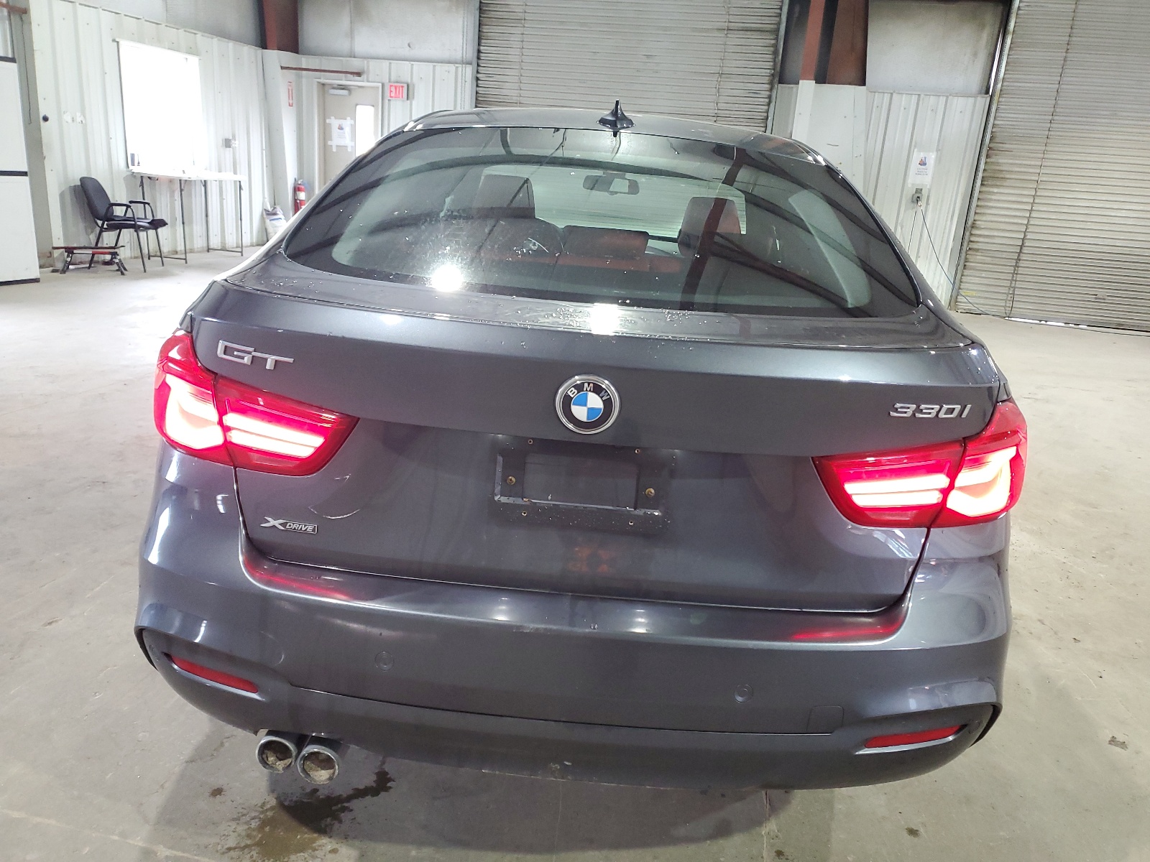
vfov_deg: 53.1
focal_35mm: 26
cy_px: 431
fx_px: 864
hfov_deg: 67.3
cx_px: 575
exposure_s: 1/60.2
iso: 238
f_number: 1.5
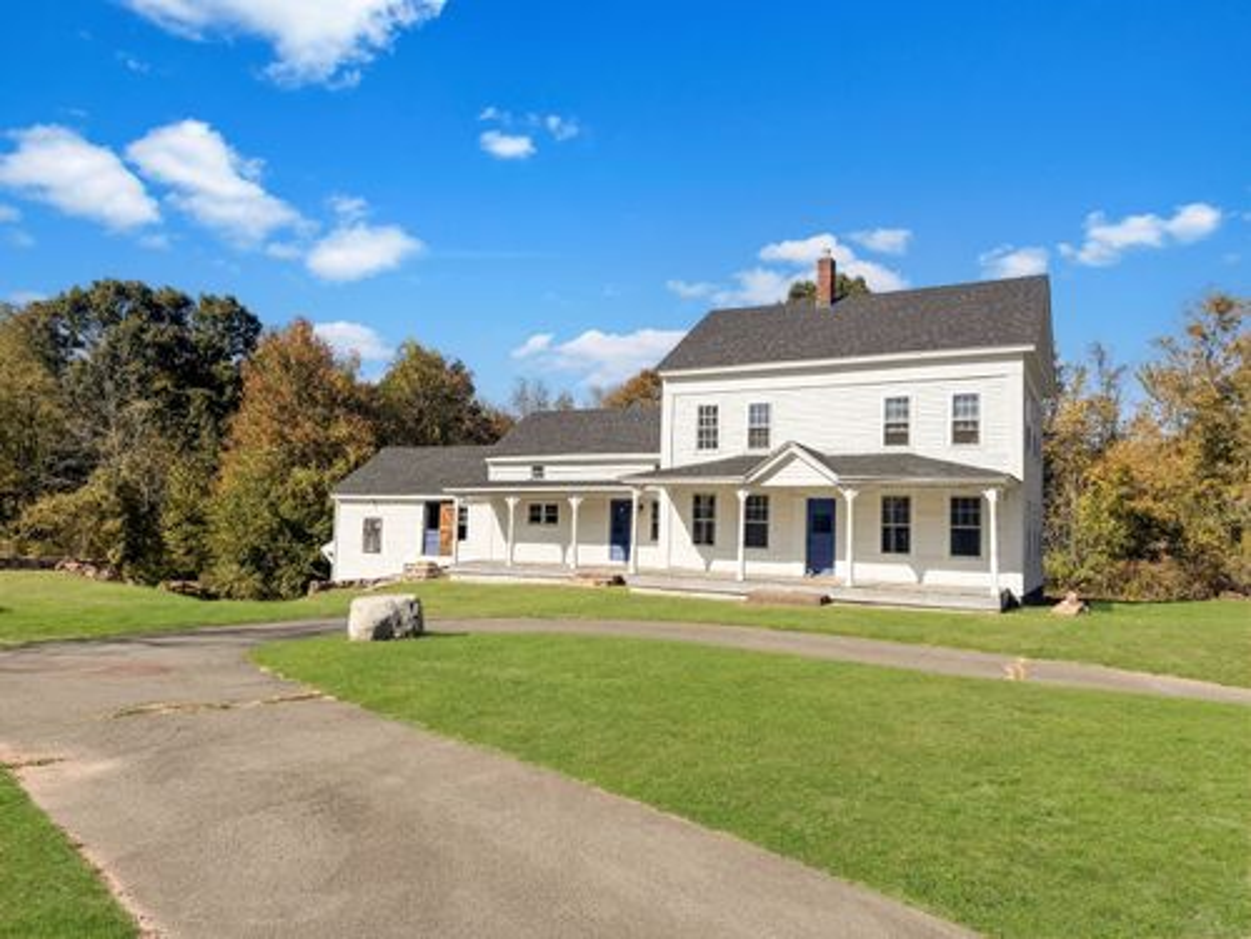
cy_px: 470
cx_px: 626
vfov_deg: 56.8
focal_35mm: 24
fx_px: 867
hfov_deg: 71.6
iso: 80
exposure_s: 1/5348
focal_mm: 6.76
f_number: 1.78
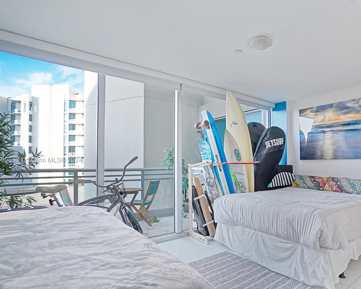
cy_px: 160
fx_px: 203
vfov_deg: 70.6
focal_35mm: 19
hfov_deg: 81.5
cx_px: 228
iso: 250
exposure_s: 1/30
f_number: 4
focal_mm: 10
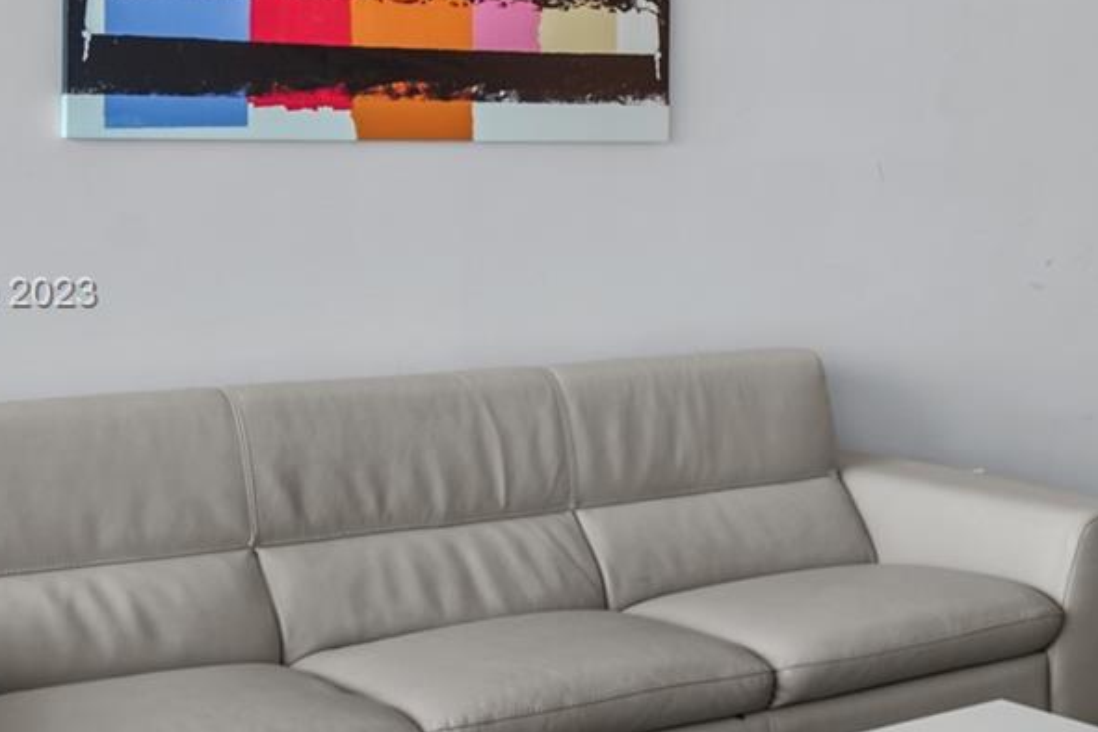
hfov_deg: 29.7
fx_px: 1982
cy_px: 295
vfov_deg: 20.9
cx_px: 988
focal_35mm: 65
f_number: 6.3
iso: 250
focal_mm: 24
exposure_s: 1/25
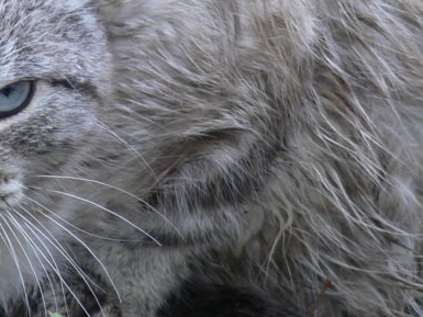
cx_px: 155
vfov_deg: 1.2
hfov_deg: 1.6
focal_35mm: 1222
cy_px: 44
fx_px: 14937
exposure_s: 1/50
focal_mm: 79.7
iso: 80
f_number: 3.7
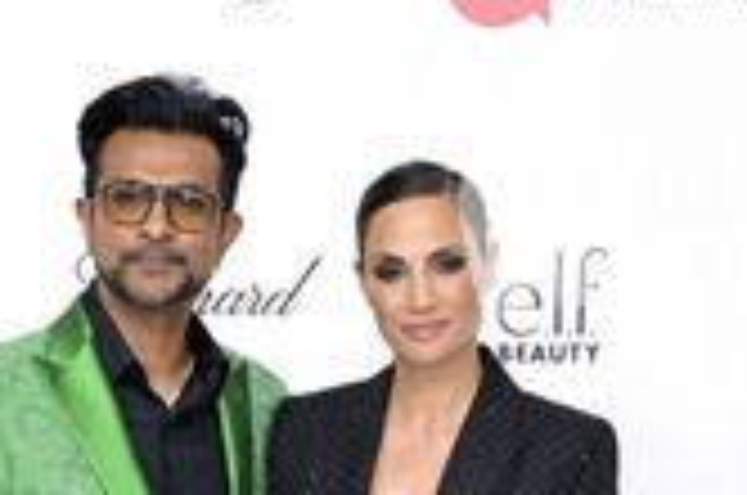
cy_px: 891
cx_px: 279
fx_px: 2547
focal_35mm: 123
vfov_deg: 10.4
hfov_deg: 16.7
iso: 3600
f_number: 5.6
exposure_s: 1/250
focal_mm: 51
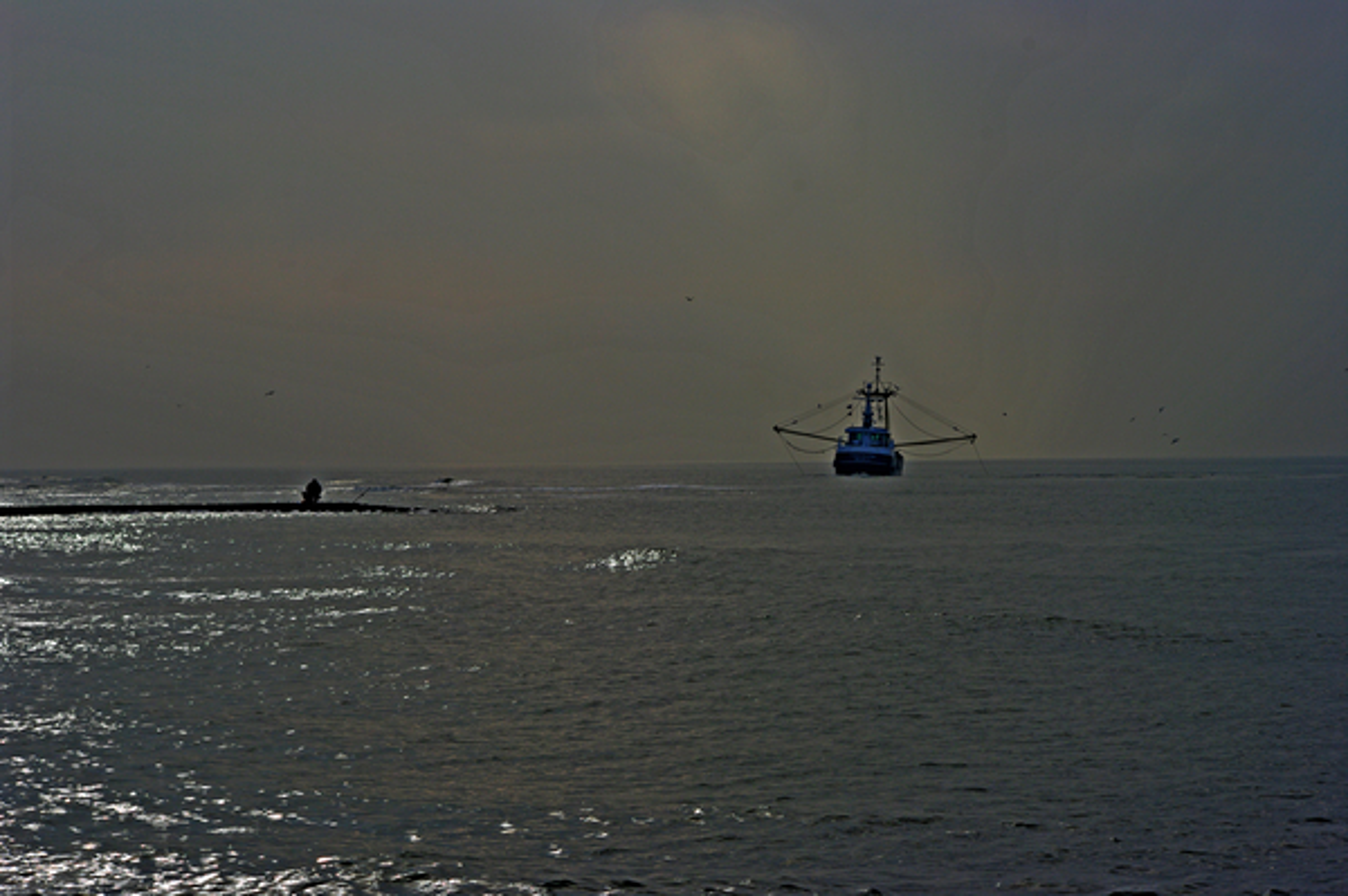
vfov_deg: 10.4
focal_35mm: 132
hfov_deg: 15.5
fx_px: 4938
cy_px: 448
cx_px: 674
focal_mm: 87.5
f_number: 11
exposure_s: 1/250
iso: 100
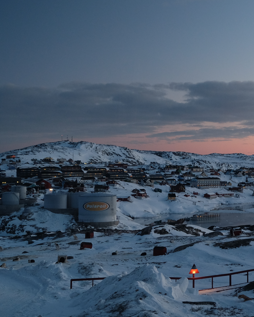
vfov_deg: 28.3
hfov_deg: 22.0
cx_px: 254
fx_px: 630
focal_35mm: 67
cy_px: 157
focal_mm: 24
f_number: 4
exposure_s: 1/10
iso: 800
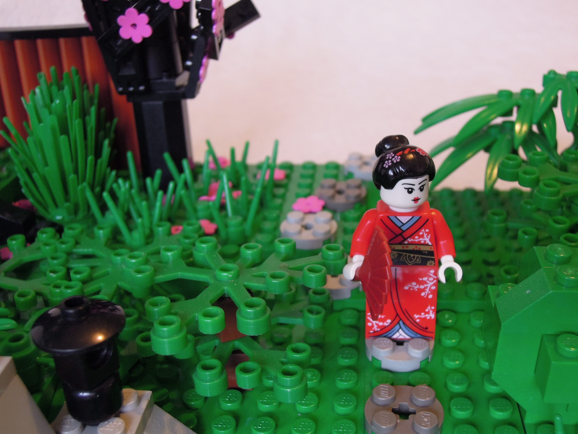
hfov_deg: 42.1
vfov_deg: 32.2
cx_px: 289
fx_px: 751
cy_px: 217
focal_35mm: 45
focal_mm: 8.1
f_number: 3.5
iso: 400
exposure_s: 1/25
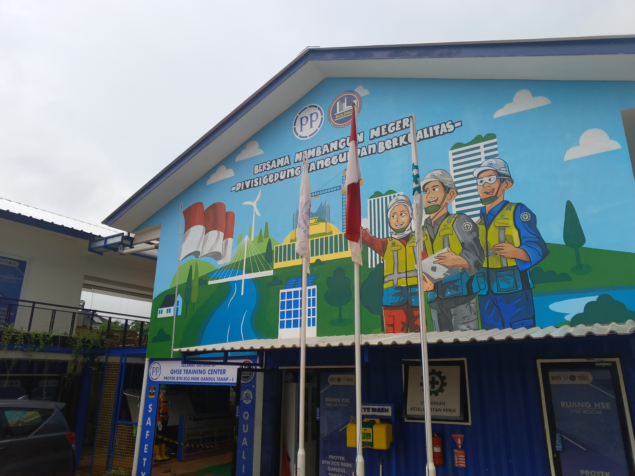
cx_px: 318
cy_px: 238
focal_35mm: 24
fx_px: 440
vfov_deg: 56.8
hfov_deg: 71.6
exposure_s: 1/286
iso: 50
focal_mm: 4.09
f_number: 1.6
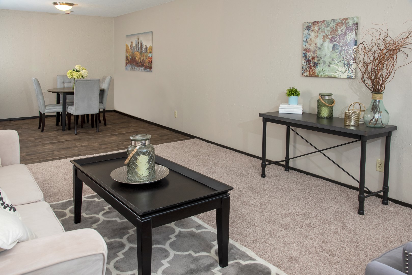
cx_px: 206
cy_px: 138
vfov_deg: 43.6
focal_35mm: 30
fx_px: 343
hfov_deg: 61.9
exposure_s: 1/50
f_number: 10
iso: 800
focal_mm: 30
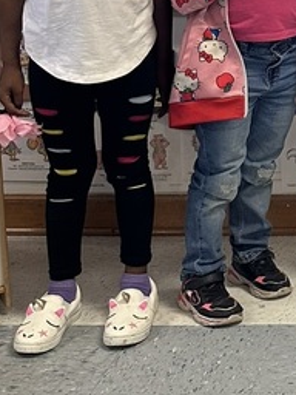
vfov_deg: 20.1
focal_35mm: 96
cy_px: 52
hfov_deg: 13.7
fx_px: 1095
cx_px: 541
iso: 125
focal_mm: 6.86
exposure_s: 1/60
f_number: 1.78
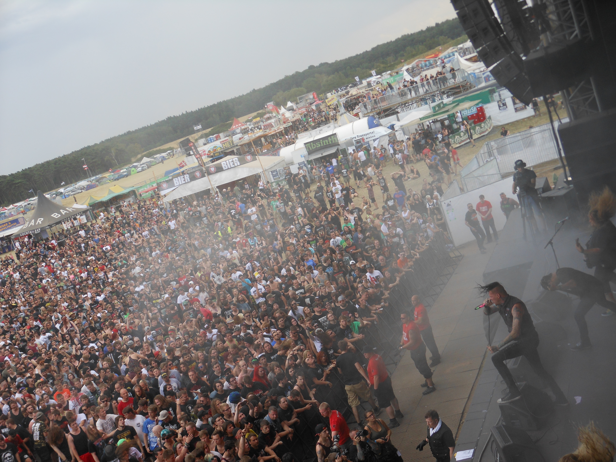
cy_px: 231
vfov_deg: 29.1
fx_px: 890
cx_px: 308
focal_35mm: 50
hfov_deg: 38.2
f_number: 4
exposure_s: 1/250
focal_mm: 8.9
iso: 80
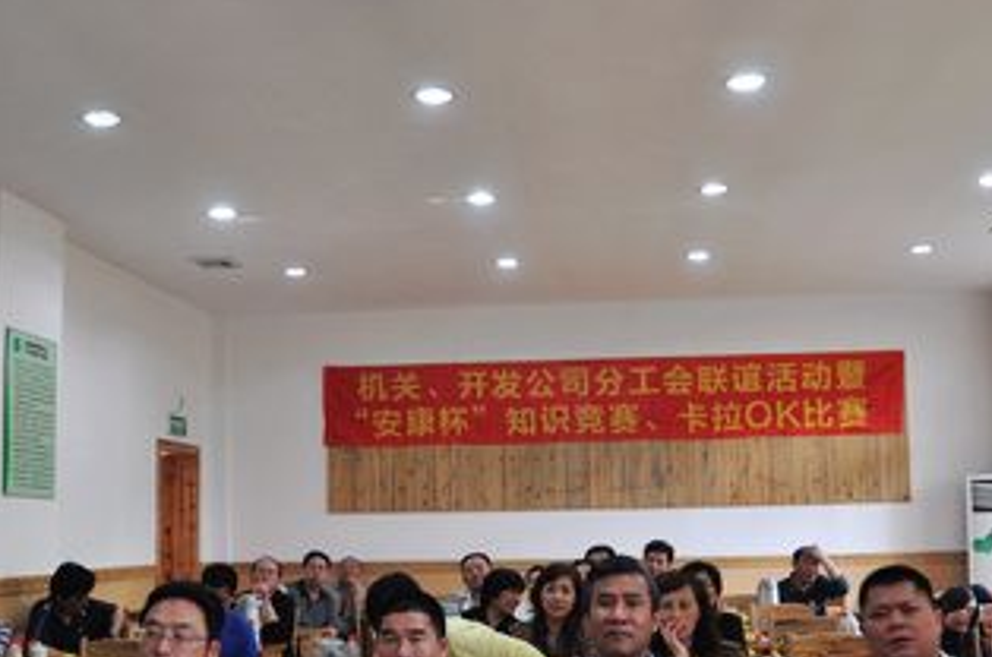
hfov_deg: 45.5
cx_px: 480
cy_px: 404
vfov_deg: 30.9
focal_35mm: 43
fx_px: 1182
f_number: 4
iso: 400
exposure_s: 1/30
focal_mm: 18
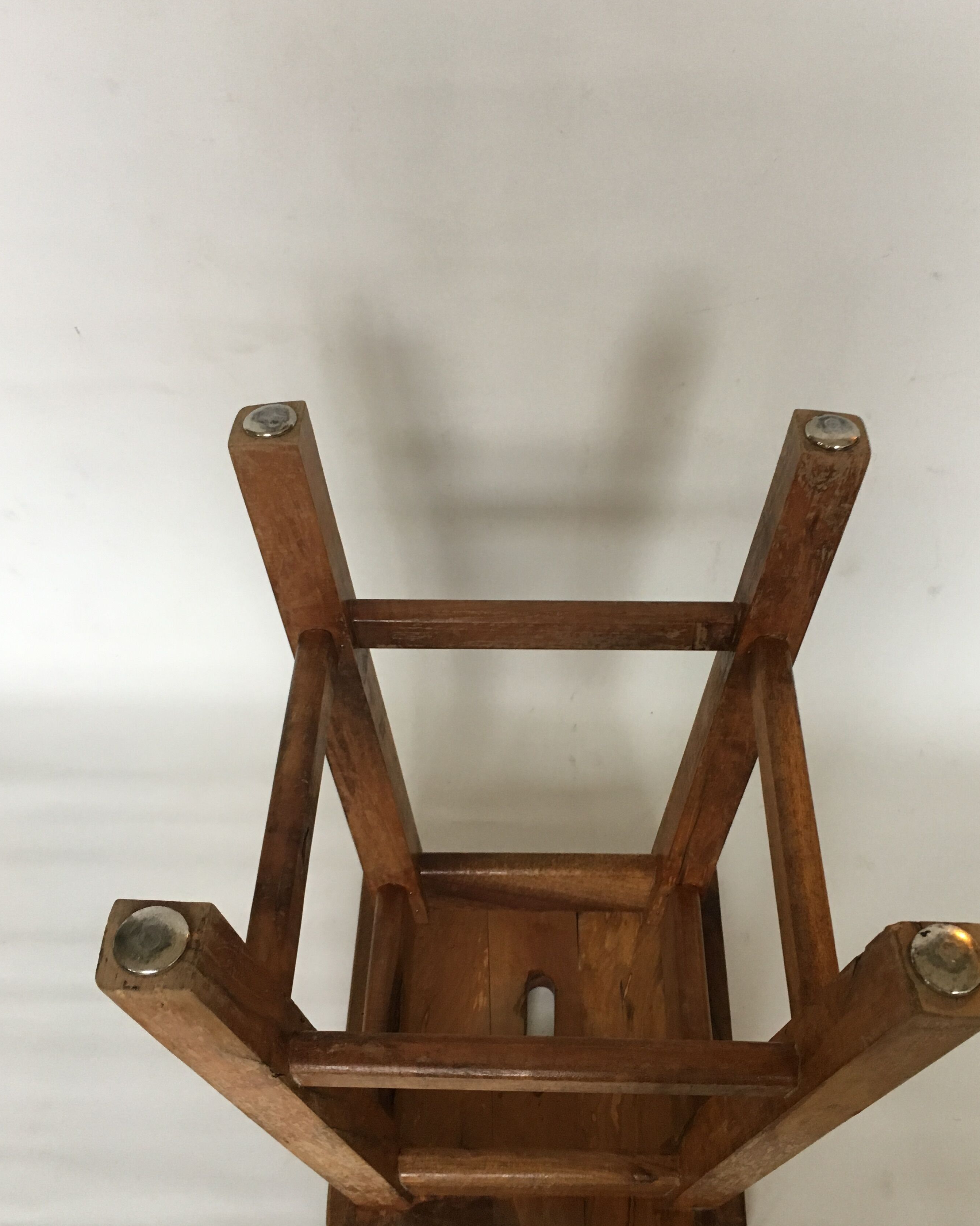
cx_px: 527
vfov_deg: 52.8
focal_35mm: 34
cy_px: 674
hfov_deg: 43.3
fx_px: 1233
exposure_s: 1/33
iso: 160
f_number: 2.2
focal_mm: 4.15
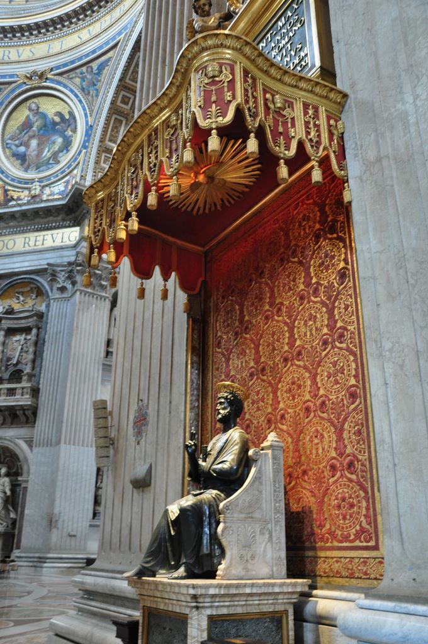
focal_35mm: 32
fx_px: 563
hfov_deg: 41.6
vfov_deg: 59.6
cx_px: 214
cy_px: 322
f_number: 5
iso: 800
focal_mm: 21
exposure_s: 1/5
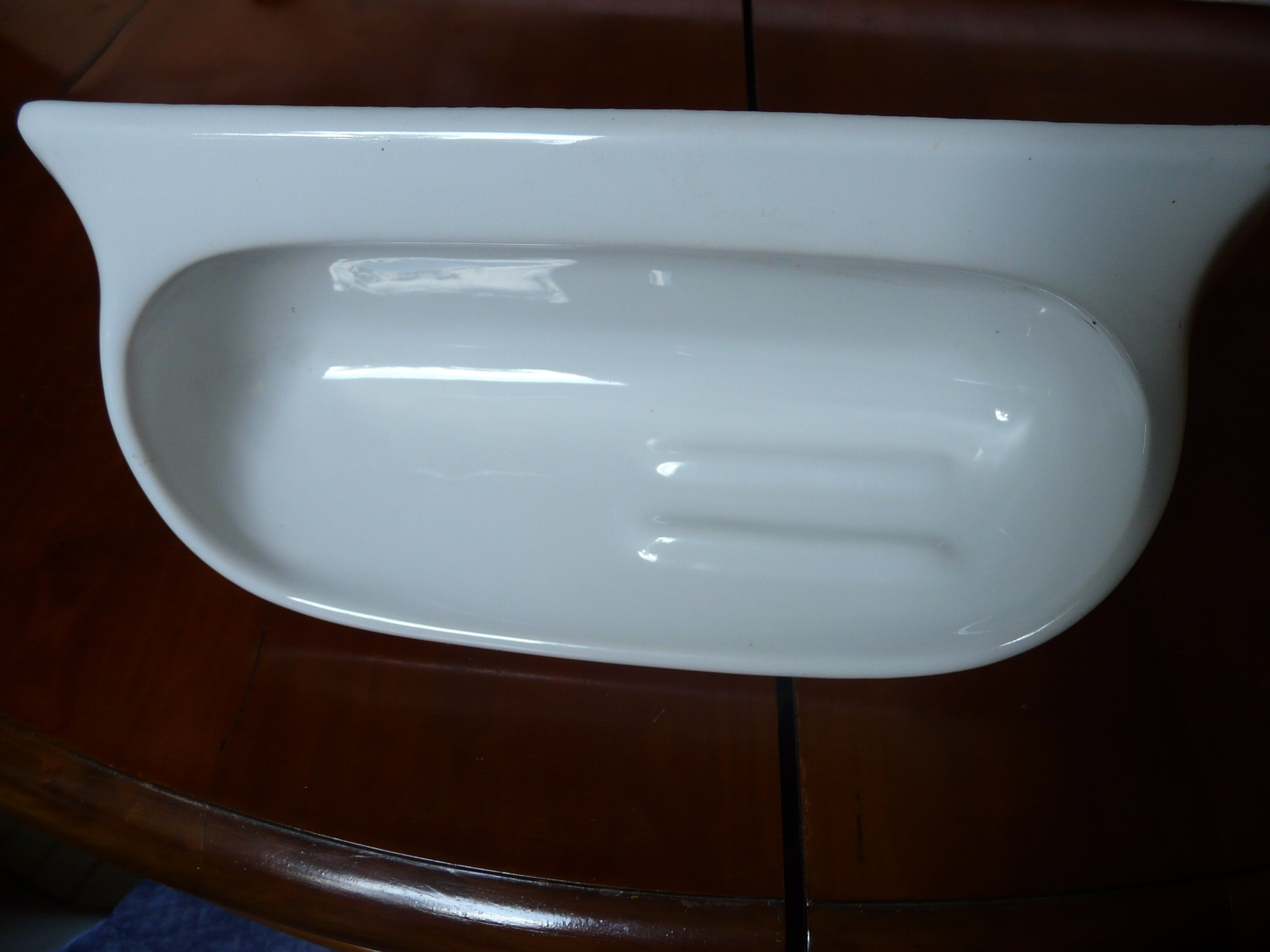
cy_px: 476
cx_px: 635
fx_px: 1027
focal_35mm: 28
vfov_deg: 49.7
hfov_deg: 63.4
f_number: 2.8
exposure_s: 1/50
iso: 100
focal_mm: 4.6
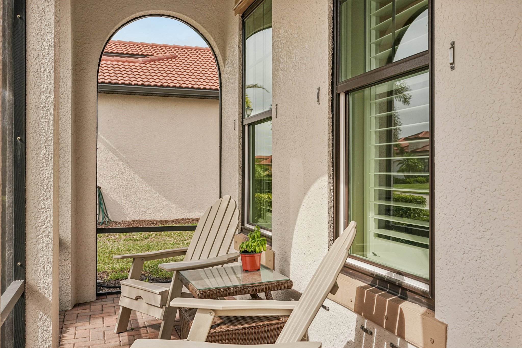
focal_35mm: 35
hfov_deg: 54.4
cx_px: 261
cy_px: 174
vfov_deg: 37.8
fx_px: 507
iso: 400
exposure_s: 1/500
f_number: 8
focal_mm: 35
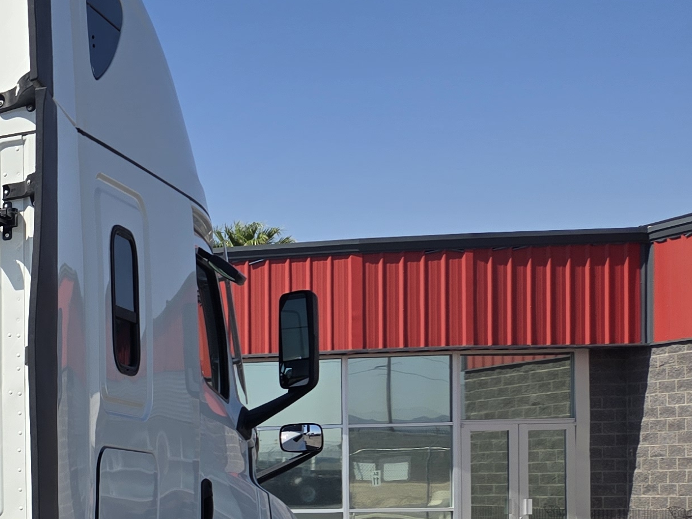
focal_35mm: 75
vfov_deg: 19.0
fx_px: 1499
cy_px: 534
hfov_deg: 20.9
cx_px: -418
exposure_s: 1/2151
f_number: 1.8
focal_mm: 5.4
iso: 25
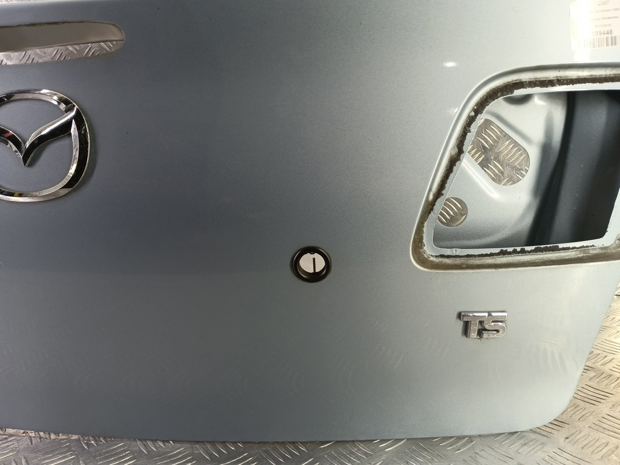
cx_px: 310
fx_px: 412
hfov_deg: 73.9
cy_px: 232
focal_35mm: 23
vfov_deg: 58.9
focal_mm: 4.11
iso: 133
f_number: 1.6
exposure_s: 1/50
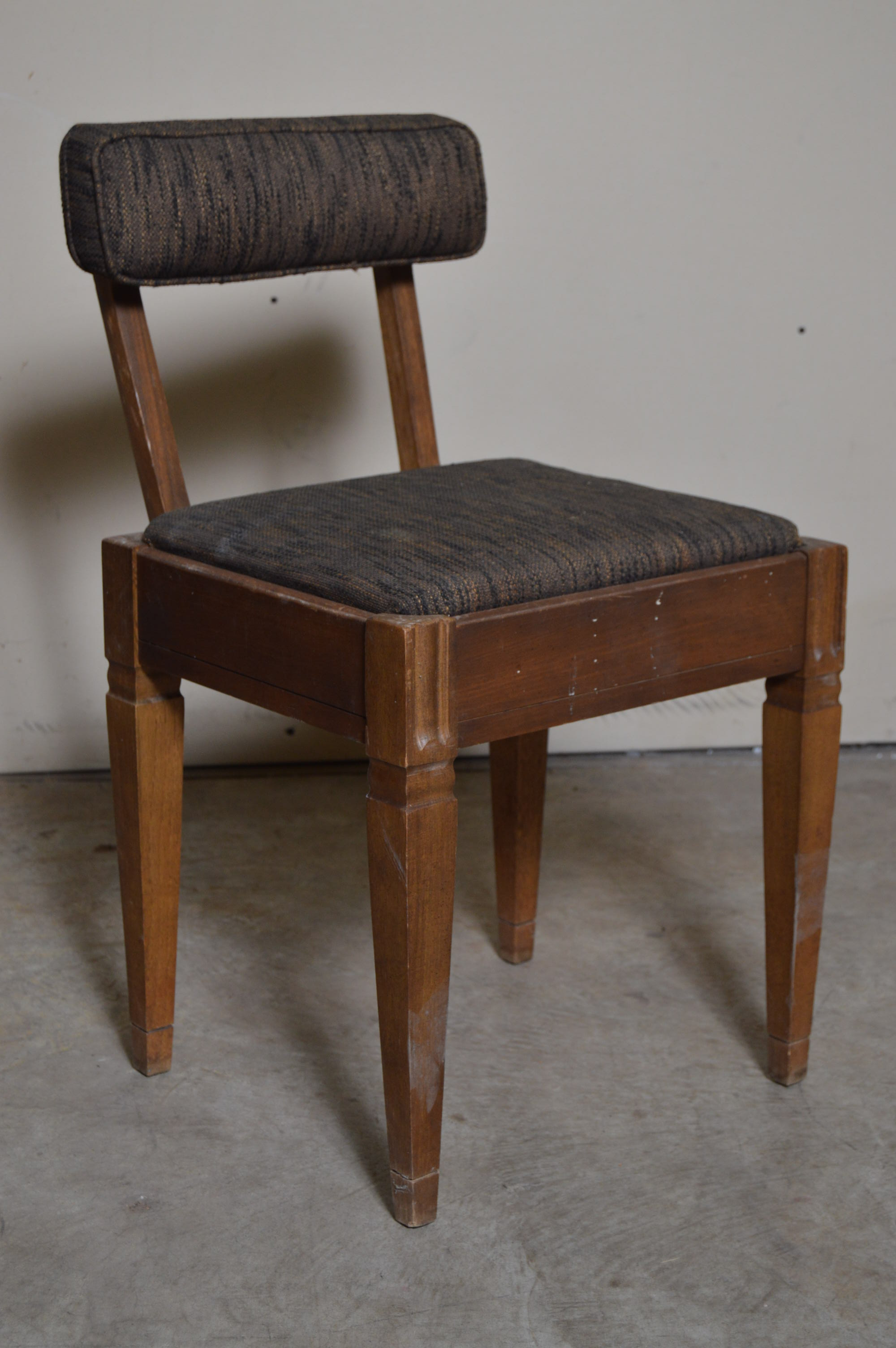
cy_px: 674
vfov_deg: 31.9
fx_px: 2356
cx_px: 448
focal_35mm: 63
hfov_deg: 21.5
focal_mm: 42
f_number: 6.3
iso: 400
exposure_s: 1/100
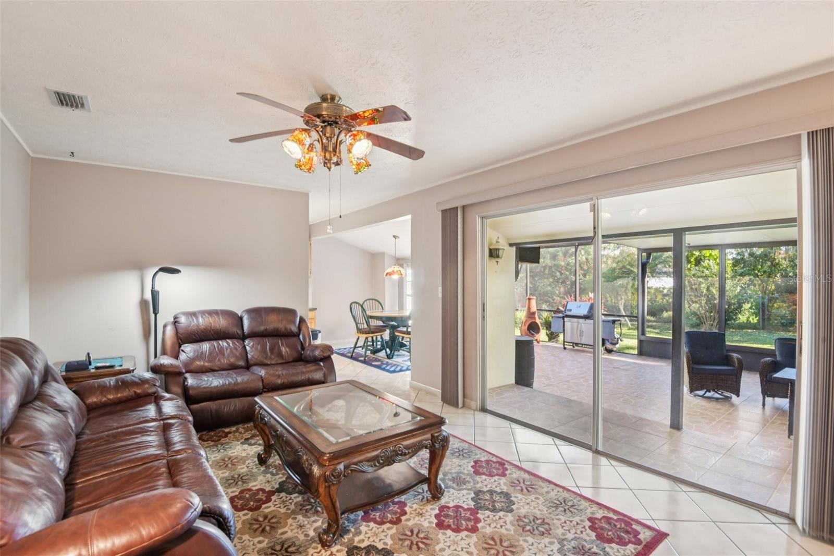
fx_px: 371
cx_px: 417
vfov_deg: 73.7
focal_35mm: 16
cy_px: 278
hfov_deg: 96.7
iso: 400
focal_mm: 16
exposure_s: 1/8
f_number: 8
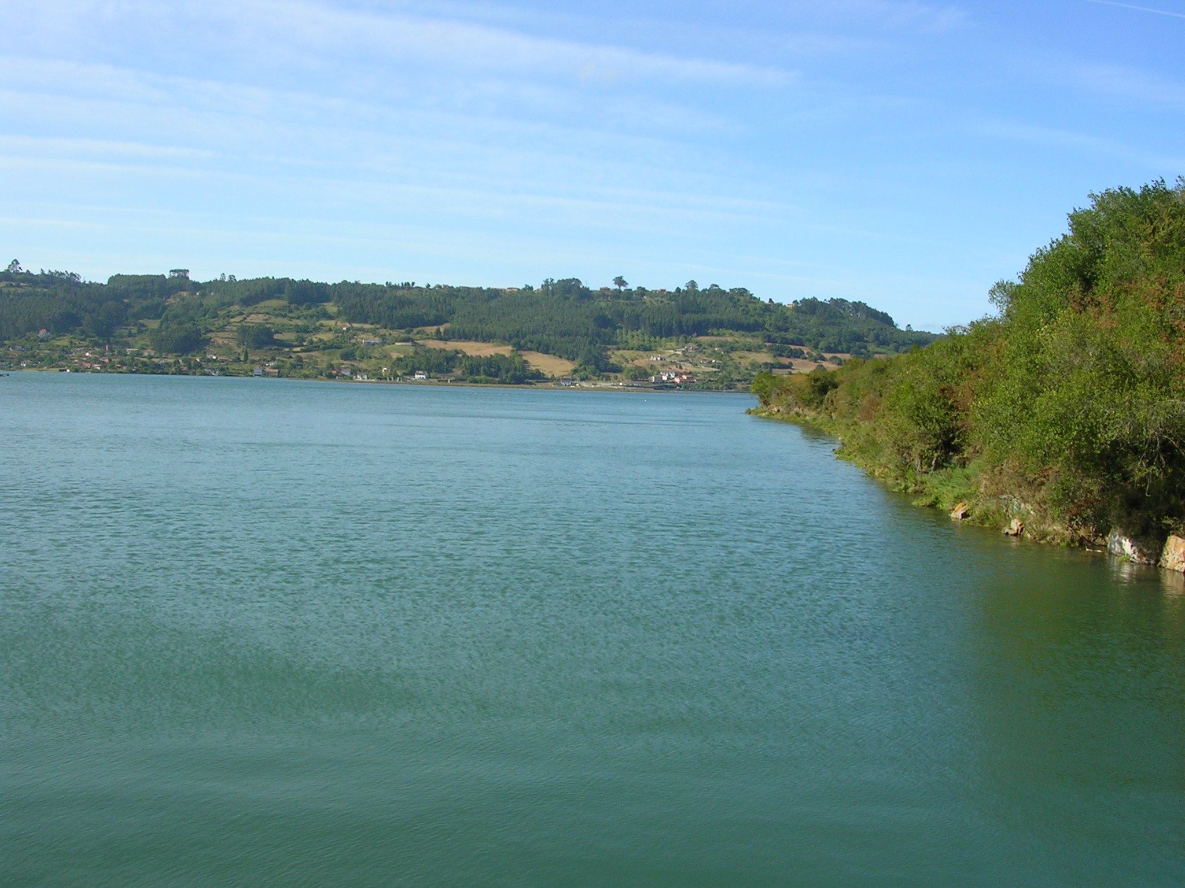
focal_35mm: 38
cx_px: 592
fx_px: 1301
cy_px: 444
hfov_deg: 49.0
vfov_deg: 37.7
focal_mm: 5.8
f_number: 5.6
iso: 50
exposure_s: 1/234
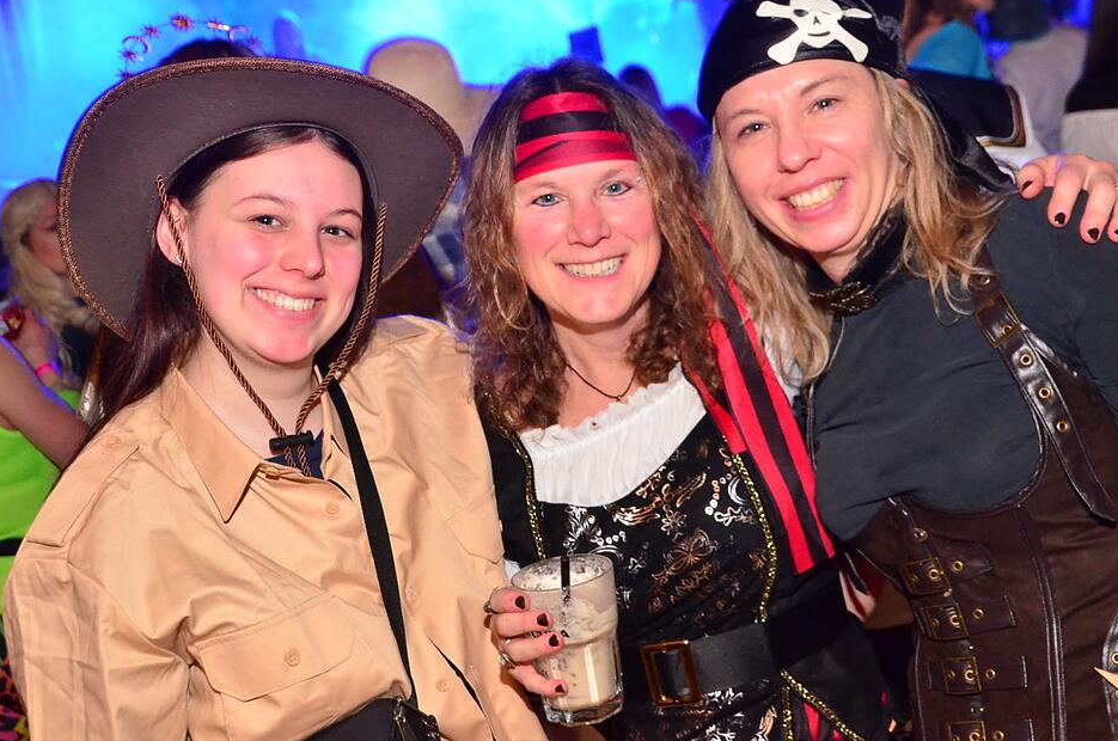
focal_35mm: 52
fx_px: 1612
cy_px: 355
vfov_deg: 25.9
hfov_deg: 38.2
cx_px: 622
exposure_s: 1/15
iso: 3200
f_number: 5.6
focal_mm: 30
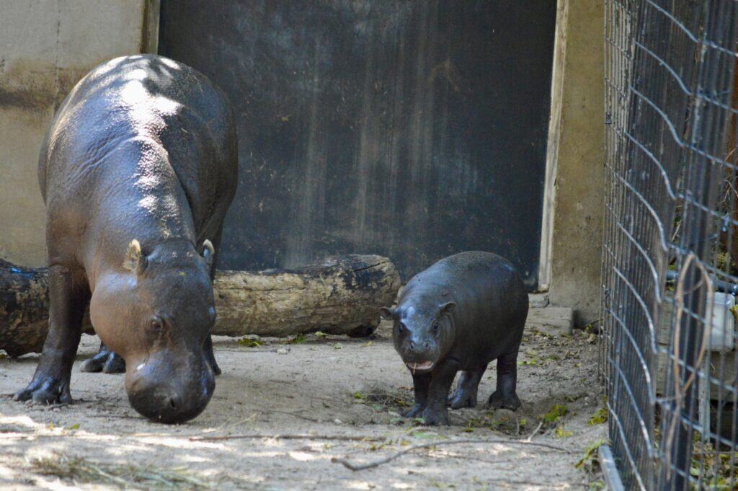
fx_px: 6145
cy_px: 246
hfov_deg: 6.9
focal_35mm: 300
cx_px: 369
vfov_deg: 4.6
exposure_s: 1/500
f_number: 5.6
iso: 2800
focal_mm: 200
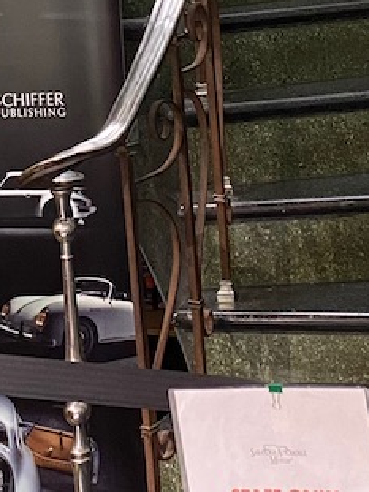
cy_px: 65
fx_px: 1522
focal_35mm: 107
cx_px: 185
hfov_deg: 13.8
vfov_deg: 18.1
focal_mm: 4.25
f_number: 1.8
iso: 500
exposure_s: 1/40
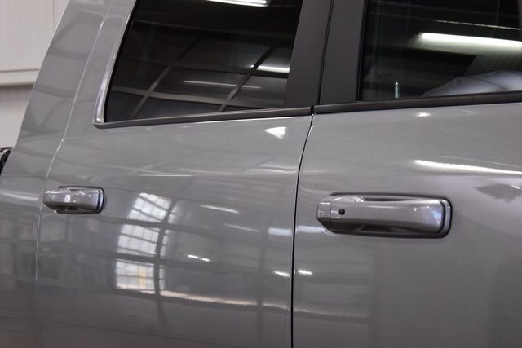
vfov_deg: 20.6
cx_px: 261
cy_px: 174
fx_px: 957
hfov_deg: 30.5
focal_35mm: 66
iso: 1600
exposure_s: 1/60
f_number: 8
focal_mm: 44
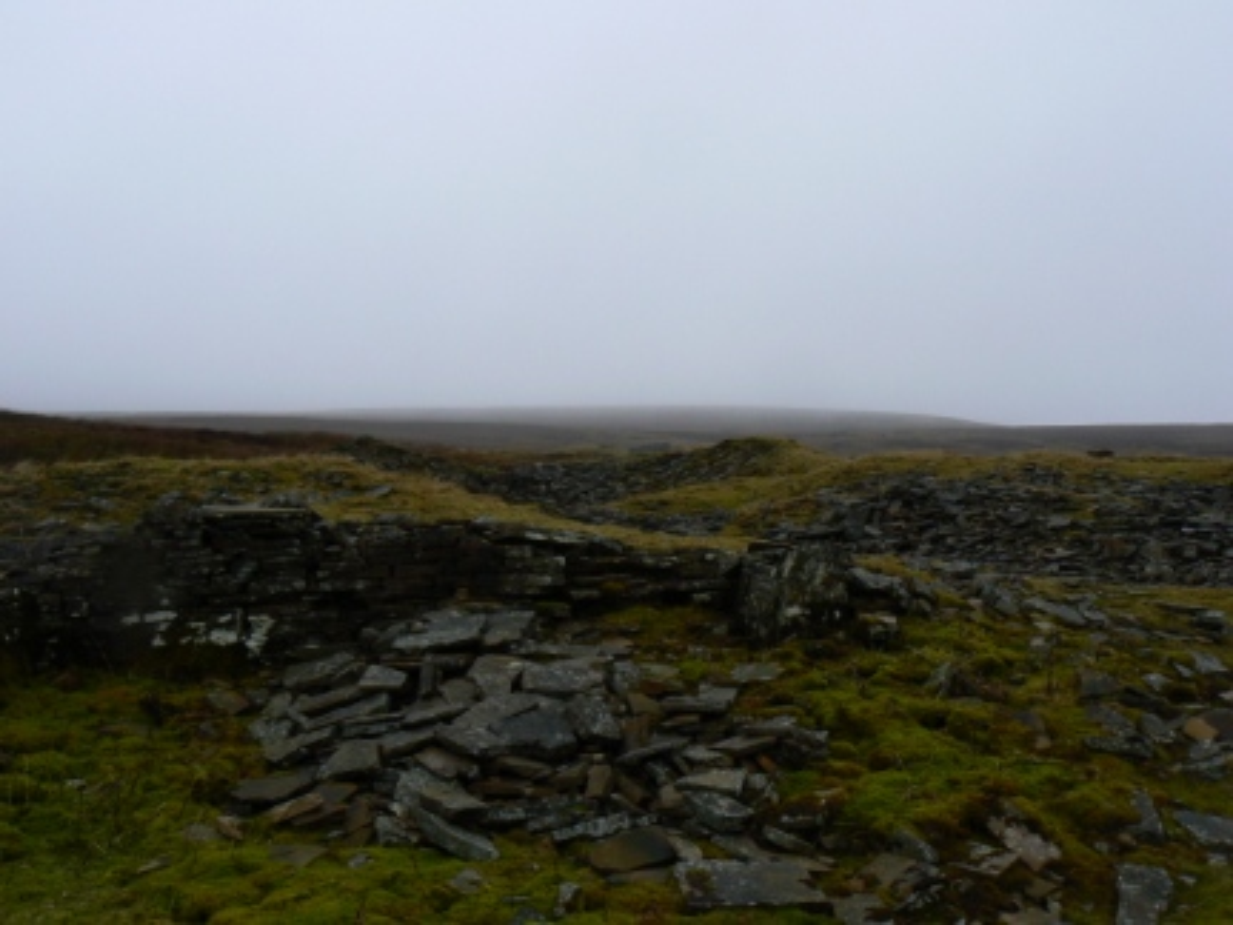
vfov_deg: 39.7
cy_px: 462
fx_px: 1282
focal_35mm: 36
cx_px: 616
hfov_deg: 51.4
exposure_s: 1/200
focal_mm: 6
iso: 80
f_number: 5.6
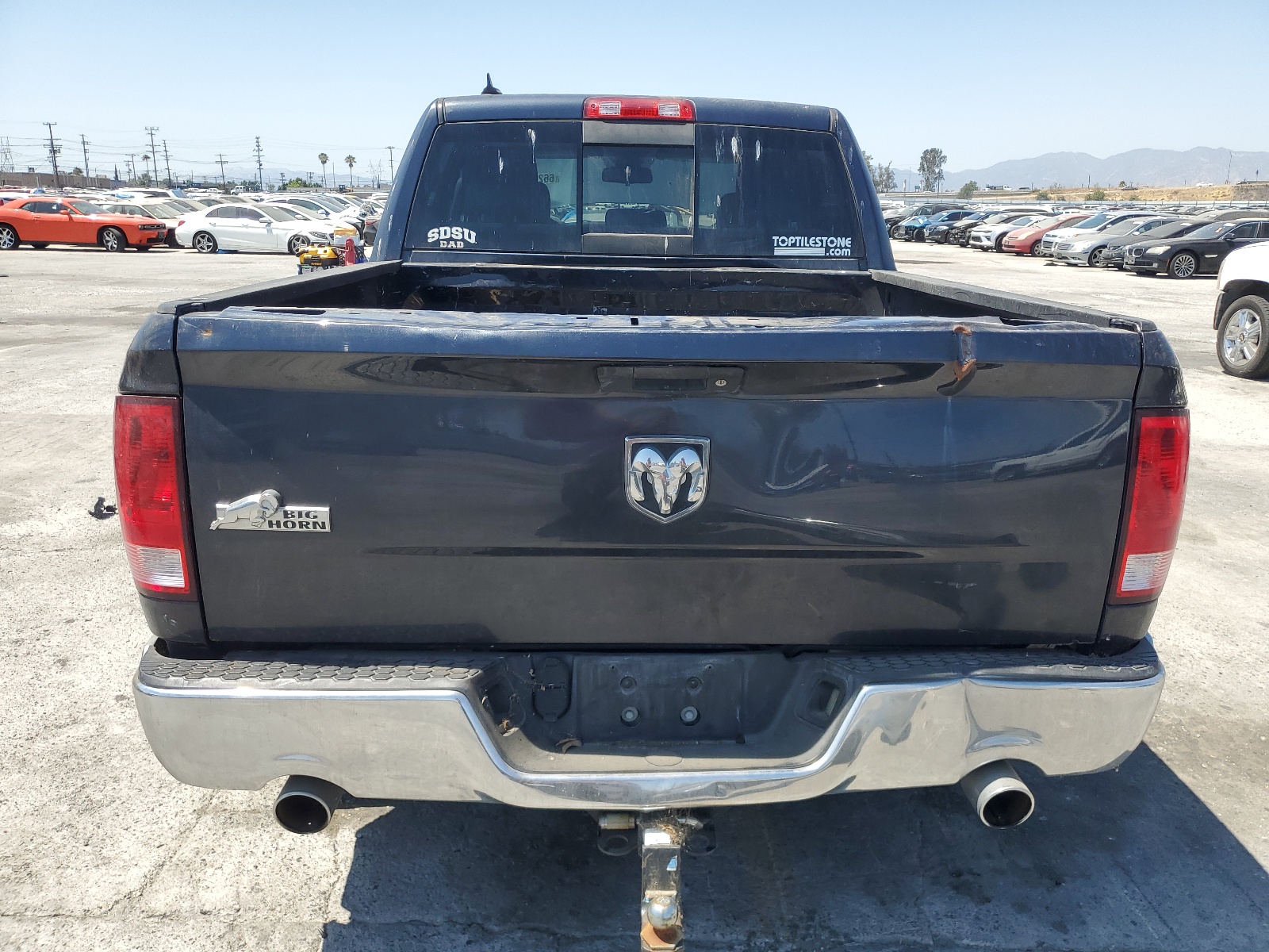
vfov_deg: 53.1
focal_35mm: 26
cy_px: 476
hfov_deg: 67.3
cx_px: 634
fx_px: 953
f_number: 1.5
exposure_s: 1/1667
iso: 50
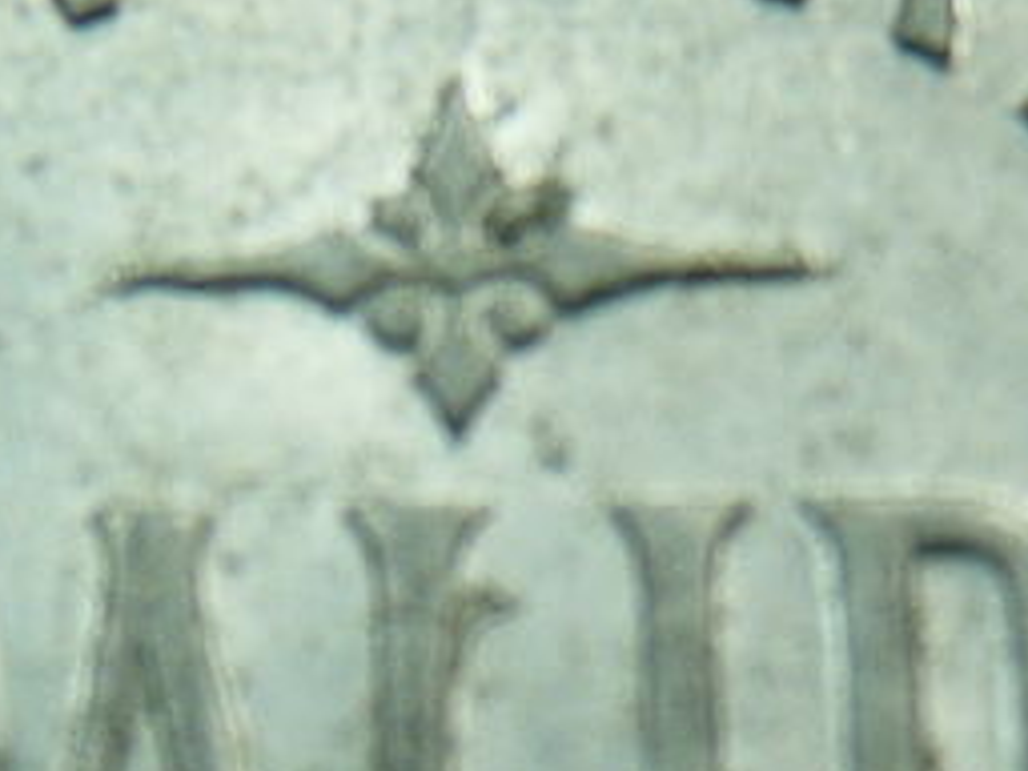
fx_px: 5346
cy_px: 952
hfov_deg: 11.0
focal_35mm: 180
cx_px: 414
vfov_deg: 8.2
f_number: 3.8
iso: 100
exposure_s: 1/80
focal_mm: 6.2
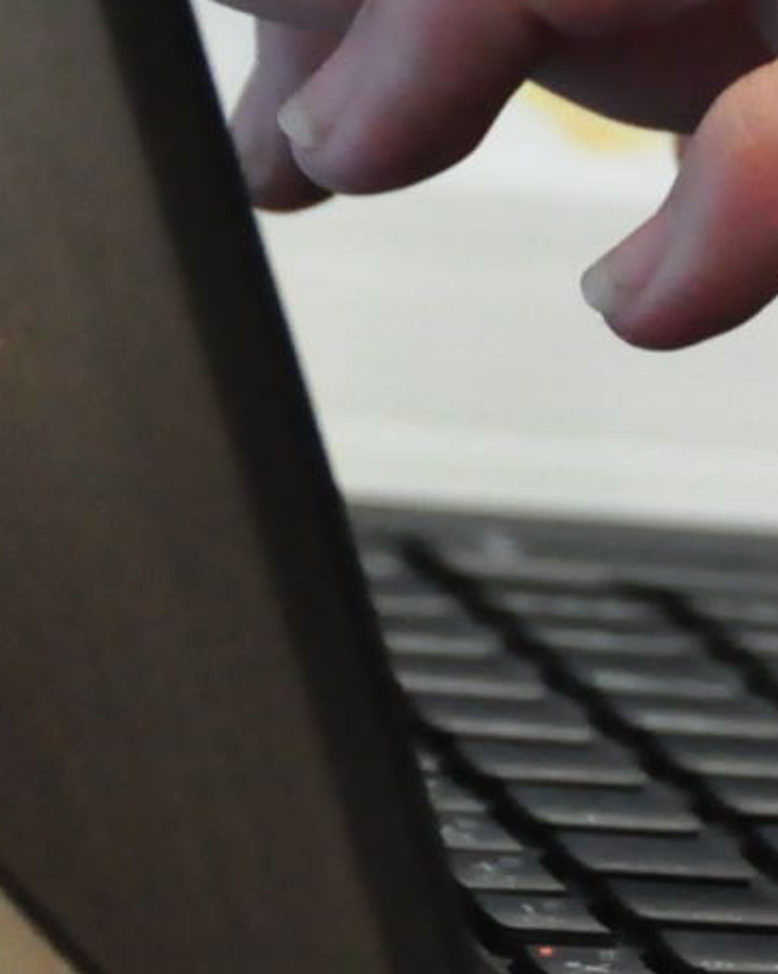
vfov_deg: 2.6
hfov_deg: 2.1
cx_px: 969
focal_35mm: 738
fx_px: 21244
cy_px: 198
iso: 2500
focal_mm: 95
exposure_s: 1/250
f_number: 5.3
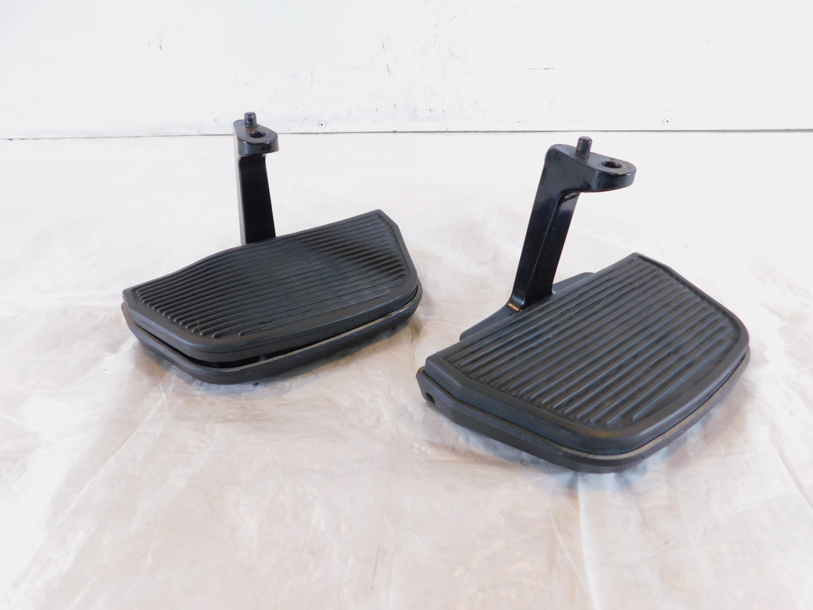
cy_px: 305
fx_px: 540
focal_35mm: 23
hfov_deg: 73.9
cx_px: 406
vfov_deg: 58.9
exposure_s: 1/30
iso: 220
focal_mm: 4
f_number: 3
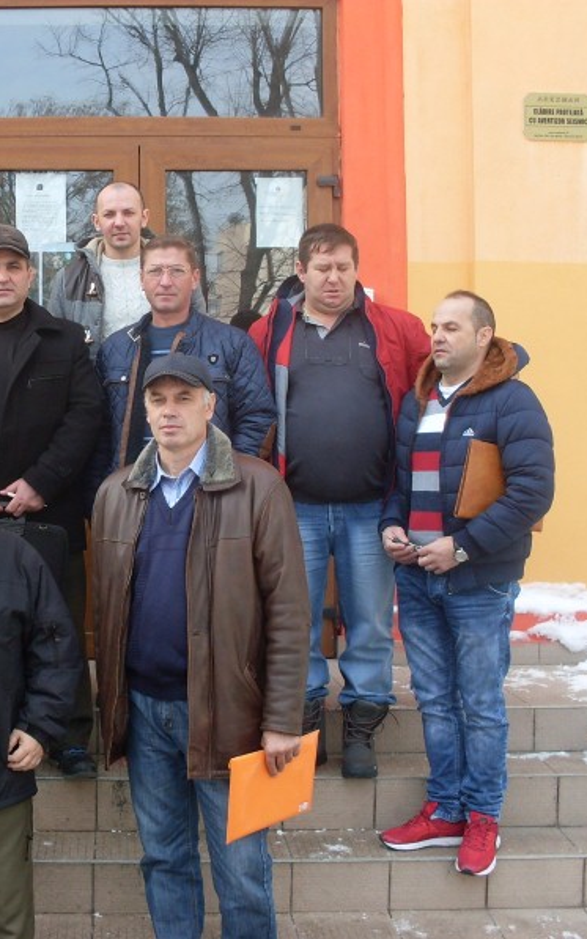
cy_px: 469
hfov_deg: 23.5
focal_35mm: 54
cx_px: 94
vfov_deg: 37.5
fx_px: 1383
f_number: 2.8
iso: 80
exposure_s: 1/180
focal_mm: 6.3
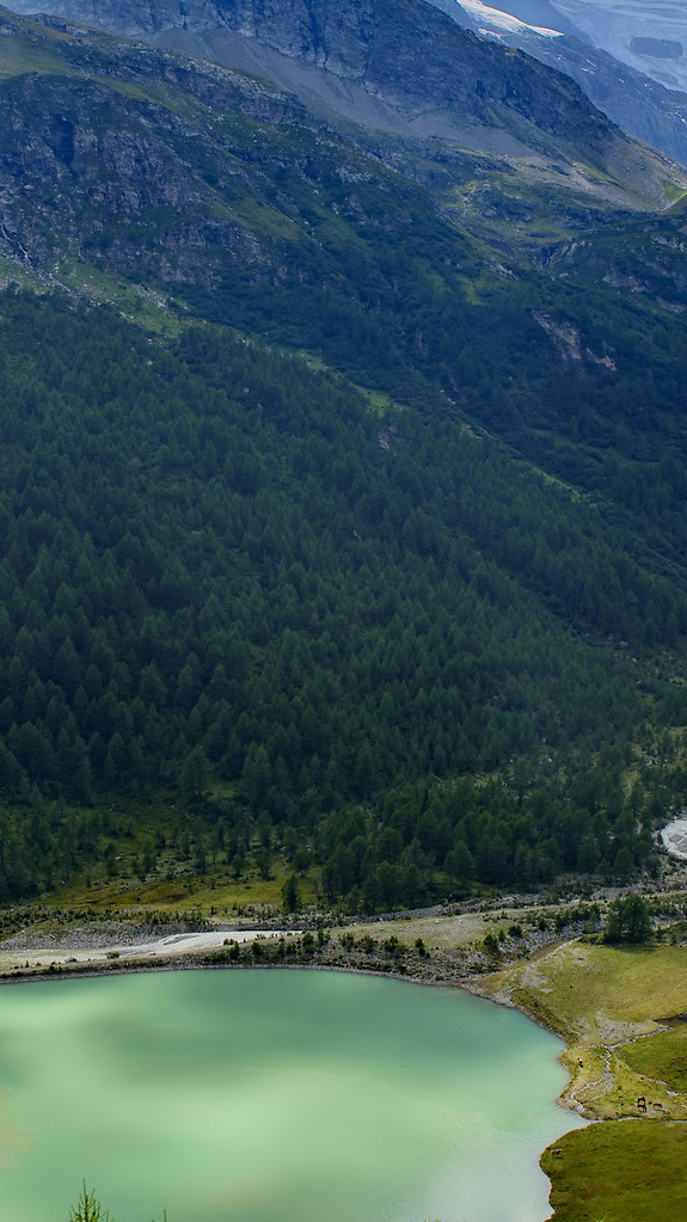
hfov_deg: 20.4
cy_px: 583
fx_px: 1912
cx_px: 367
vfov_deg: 35.4
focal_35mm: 59
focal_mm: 24
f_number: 8
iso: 160
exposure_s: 1/320
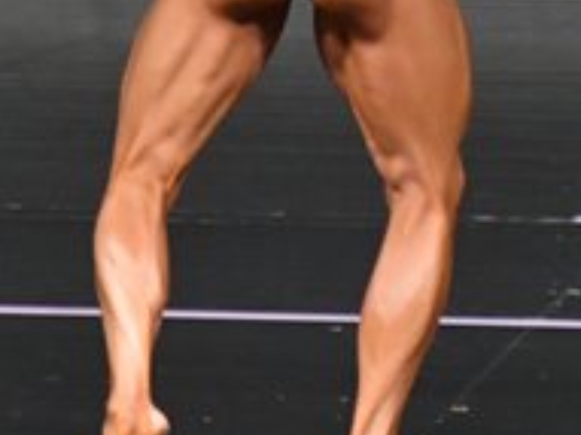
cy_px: -149
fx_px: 24489
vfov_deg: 1.0
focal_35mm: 1460
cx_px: 324
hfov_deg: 1.4
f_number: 5.6
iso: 4000
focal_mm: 250
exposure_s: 1/400
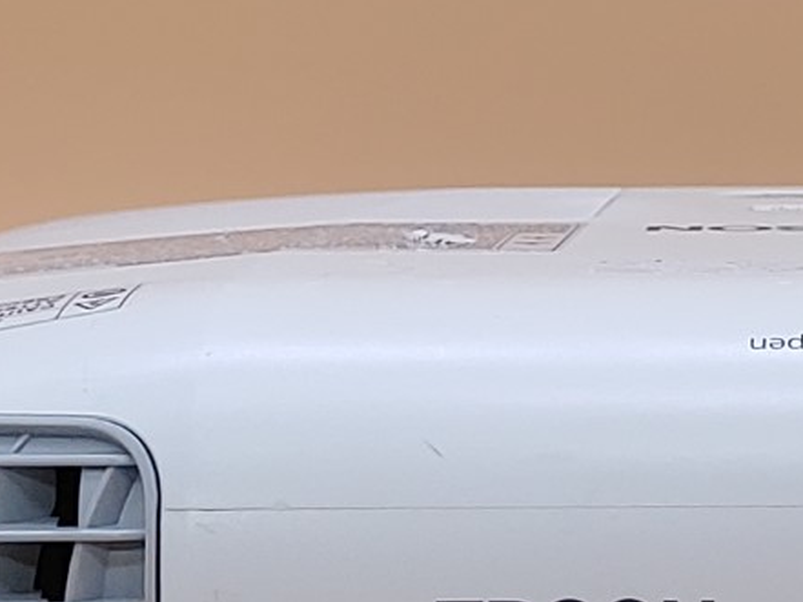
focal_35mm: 160
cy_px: 524
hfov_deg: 12.2
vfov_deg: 9.2
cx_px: 796
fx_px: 3713
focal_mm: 4.36
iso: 50
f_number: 1.8
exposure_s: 1/115
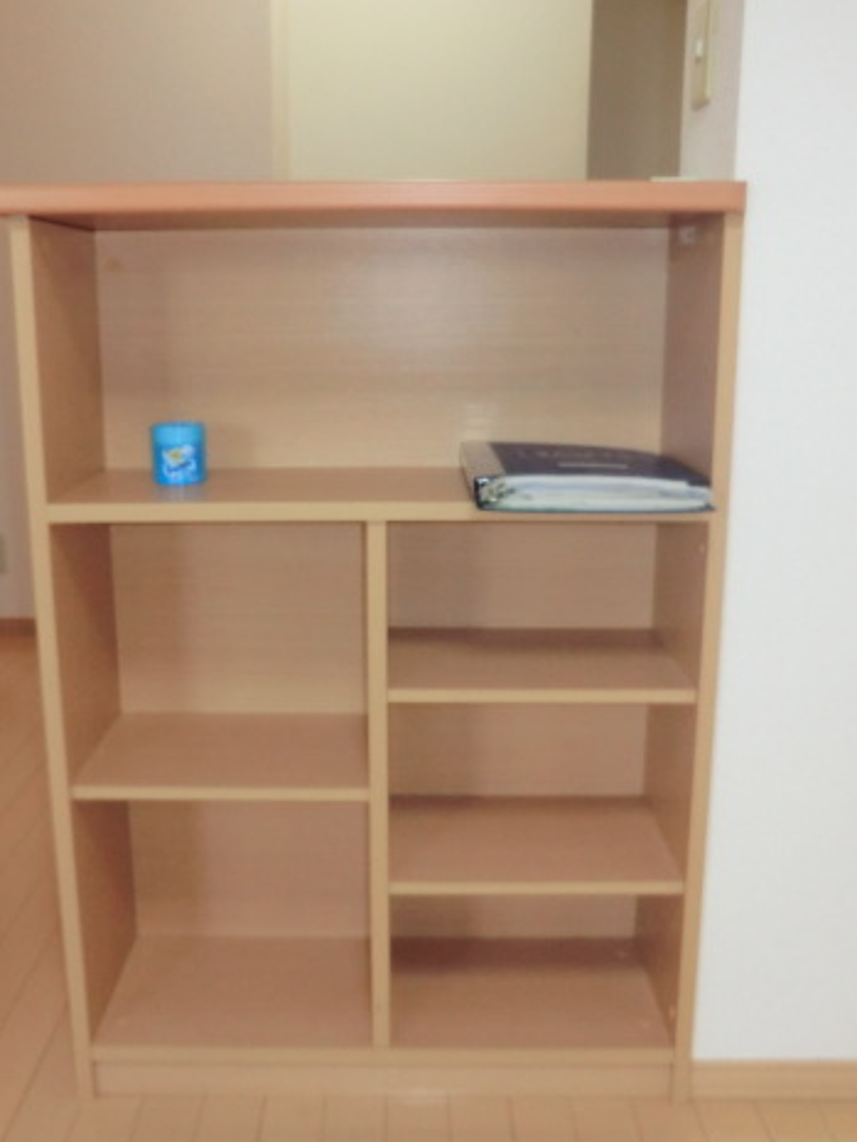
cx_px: 388
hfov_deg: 42.9
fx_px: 1089
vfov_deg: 55.3
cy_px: 580
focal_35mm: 33
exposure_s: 1/60
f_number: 3.2
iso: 250
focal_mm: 4.3
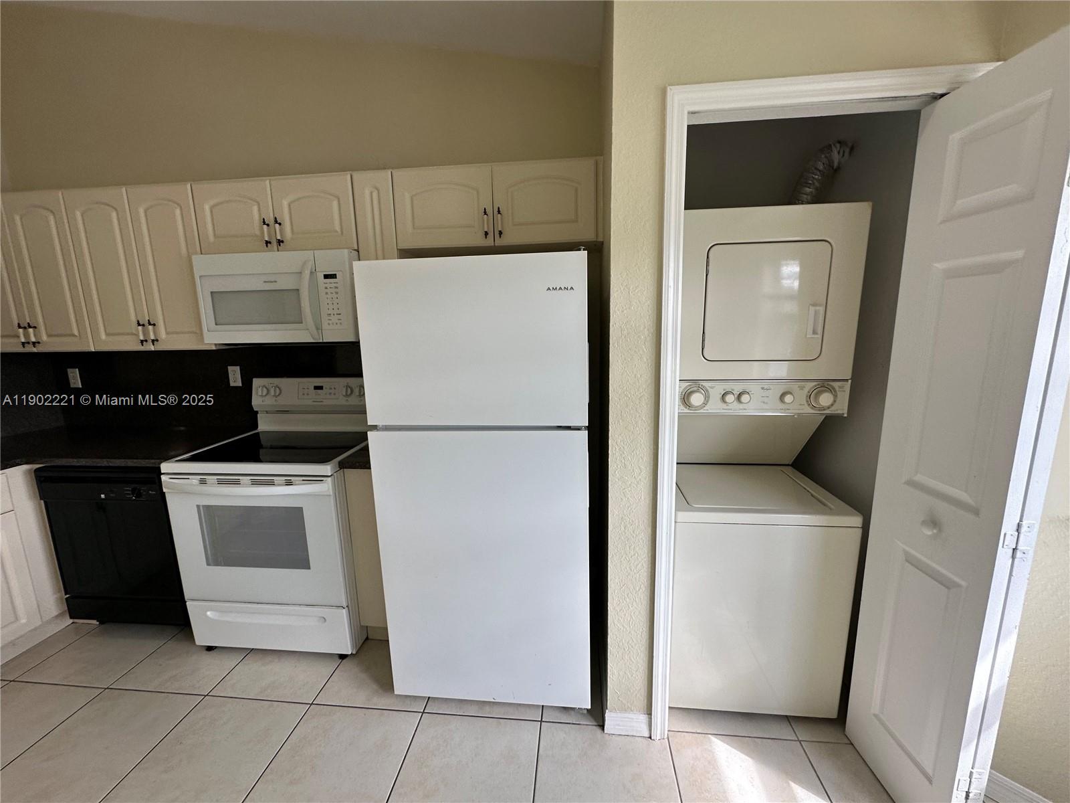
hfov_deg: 102.1
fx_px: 433
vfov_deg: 85.7
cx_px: 535
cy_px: 402
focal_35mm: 14
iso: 80
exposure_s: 1/120
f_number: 2.2
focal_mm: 2.22
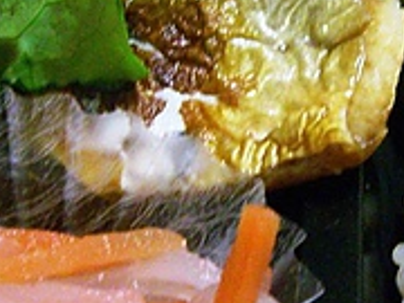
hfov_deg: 15.4
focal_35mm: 127
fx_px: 1482
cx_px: 343
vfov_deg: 11.7
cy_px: 157
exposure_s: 1/50
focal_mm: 6.2
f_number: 2.7
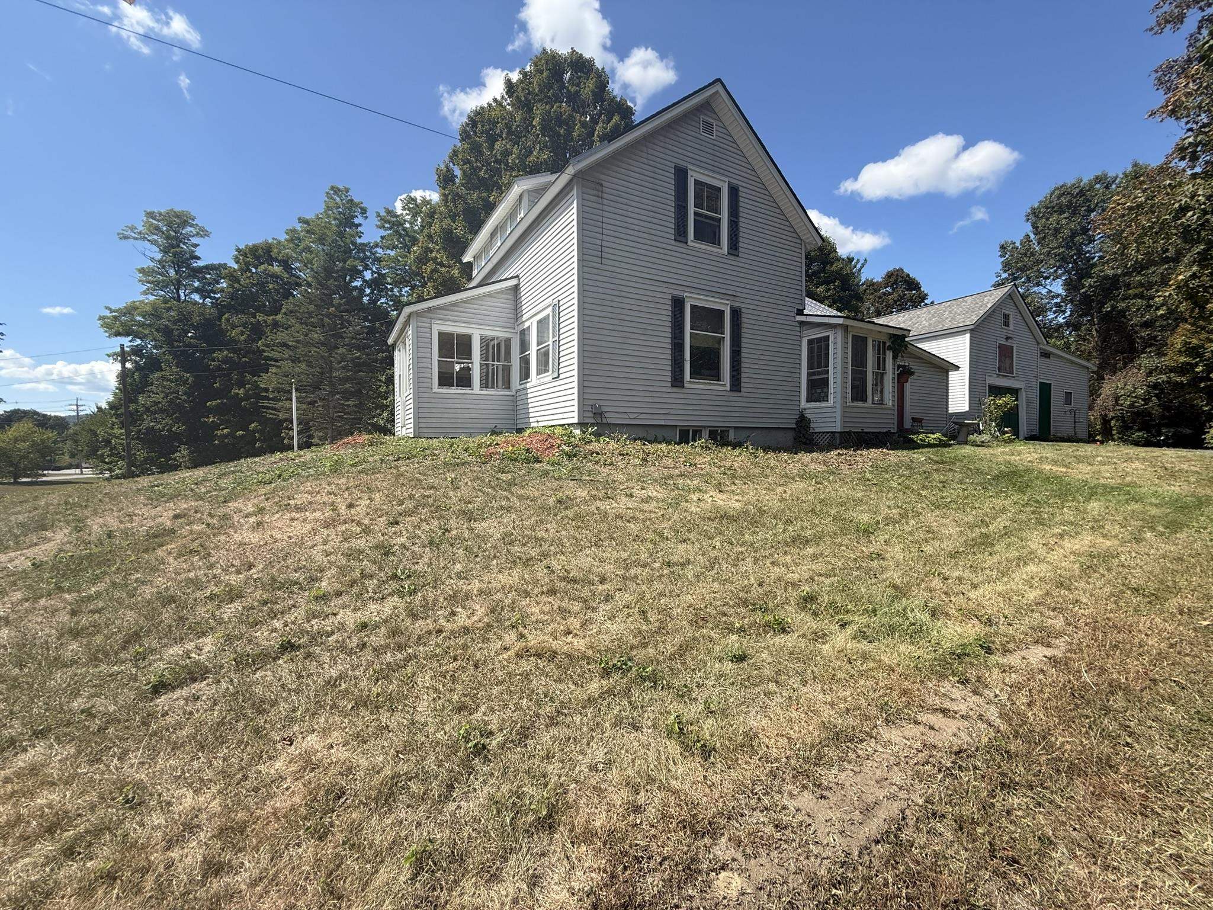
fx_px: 491
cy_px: 455
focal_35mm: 14
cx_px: 606
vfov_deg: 85.7
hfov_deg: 102.1
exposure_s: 1/1259
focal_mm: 2.22
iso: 50
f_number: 2.2
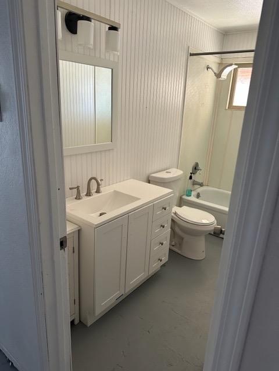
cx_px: 140
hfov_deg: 56.8
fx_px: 258
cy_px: 186
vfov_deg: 71.6
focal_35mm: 24
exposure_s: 1/60
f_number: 1.78
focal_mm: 6.86
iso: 250
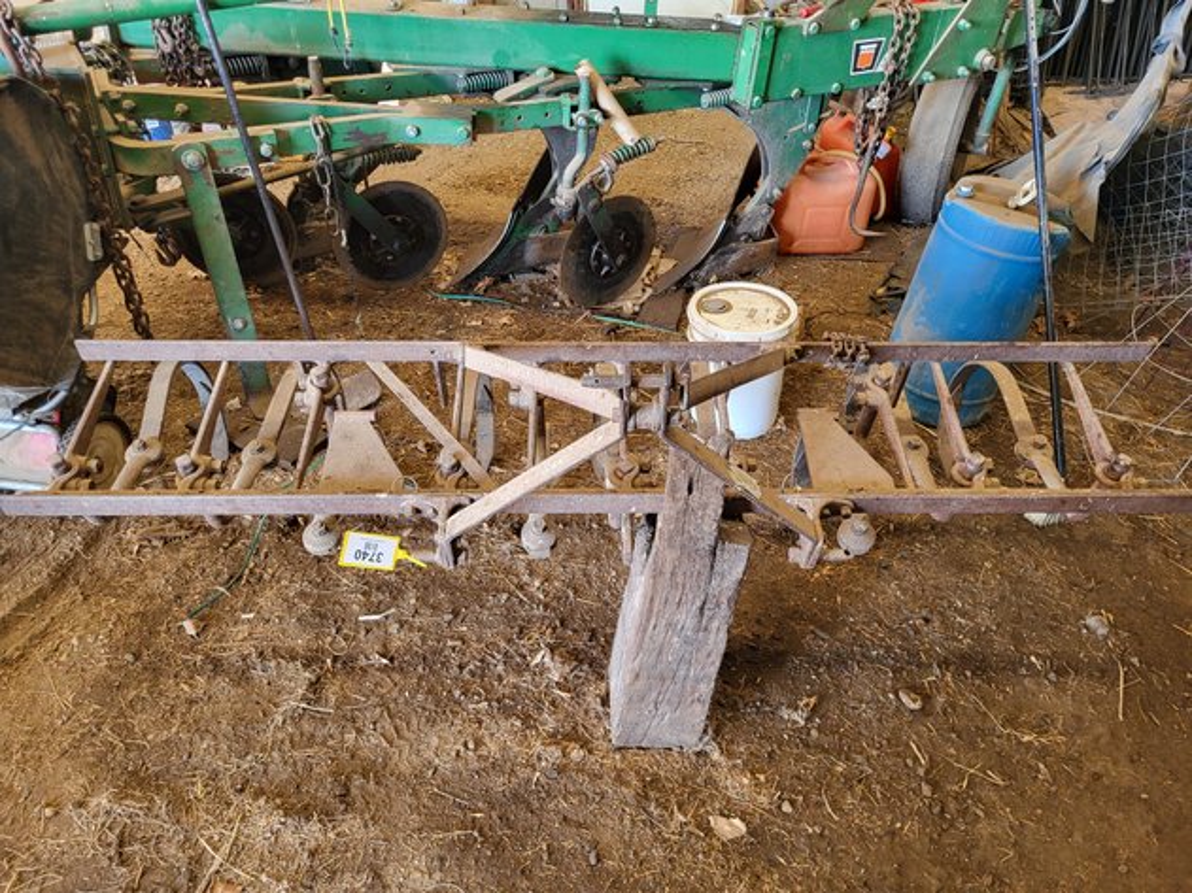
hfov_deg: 67.3
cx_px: 596
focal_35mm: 26
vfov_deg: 53.0
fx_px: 895
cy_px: 446
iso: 200
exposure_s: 1/40
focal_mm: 5.4
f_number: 1.8
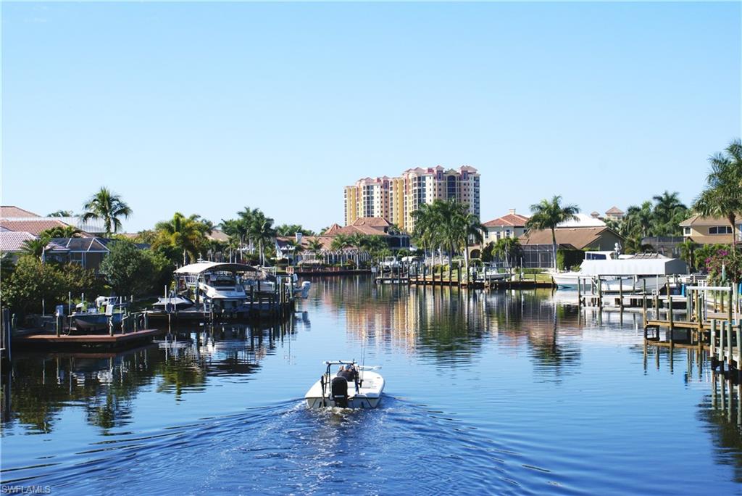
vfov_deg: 20.2
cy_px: 248
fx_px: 1392
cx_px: 371
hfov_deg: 29.8
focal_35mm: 68
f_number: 13
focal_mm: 45
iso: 100
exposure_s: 1/200
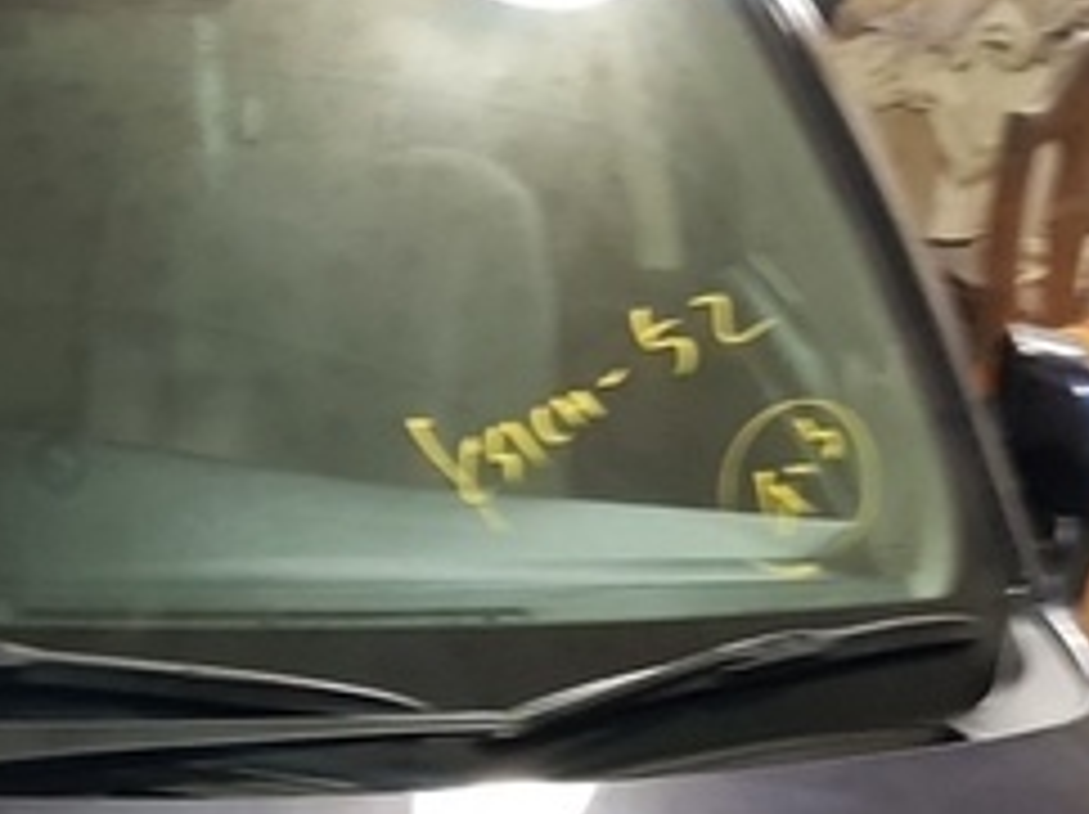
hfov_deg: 21.6
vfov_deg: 16.1
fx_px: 2703
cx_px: -94
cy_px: 1106
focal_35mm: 86
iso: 250
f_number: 1.7
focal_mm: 4.3
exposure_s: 1/17
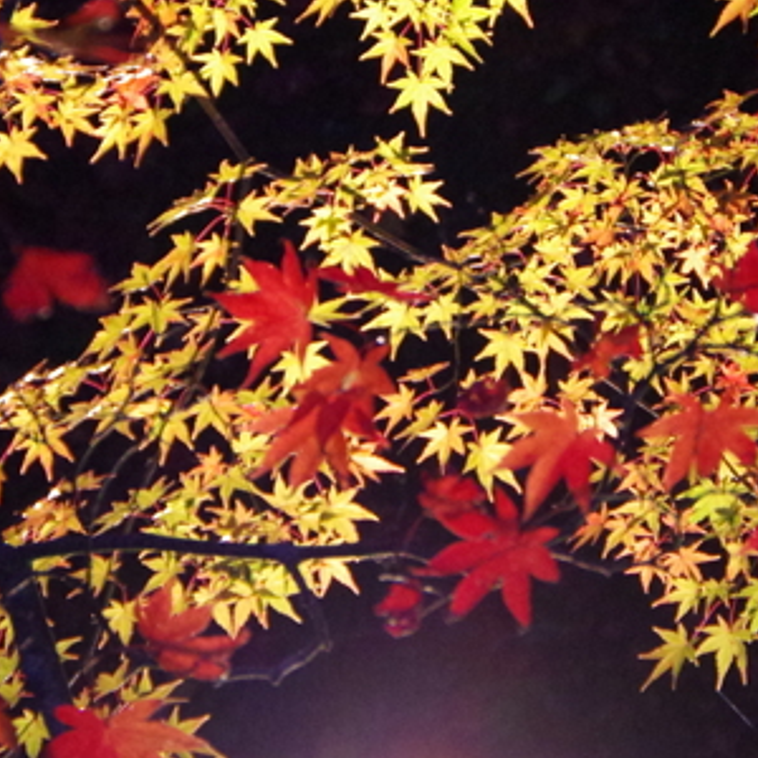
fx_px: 6466
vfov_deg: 6.7
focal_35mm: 261
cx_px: 508
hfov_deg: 6.7
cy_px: 179
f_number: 4.5
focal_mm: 60
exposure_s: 1/30
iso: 3200
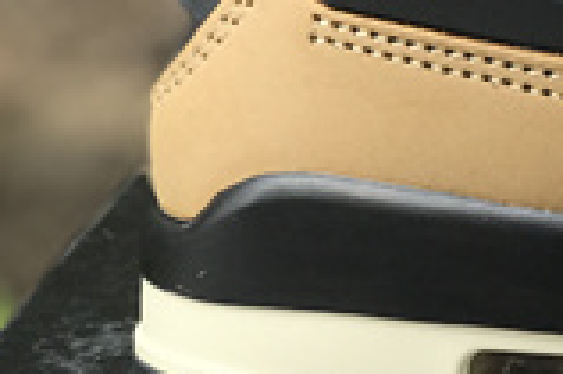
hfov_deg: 7.2
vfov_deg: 4.9
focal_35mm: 278
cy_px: -180
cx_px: 1097
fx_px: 4343
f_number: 2.8
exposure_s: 1/317
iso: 20
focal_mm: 6.6
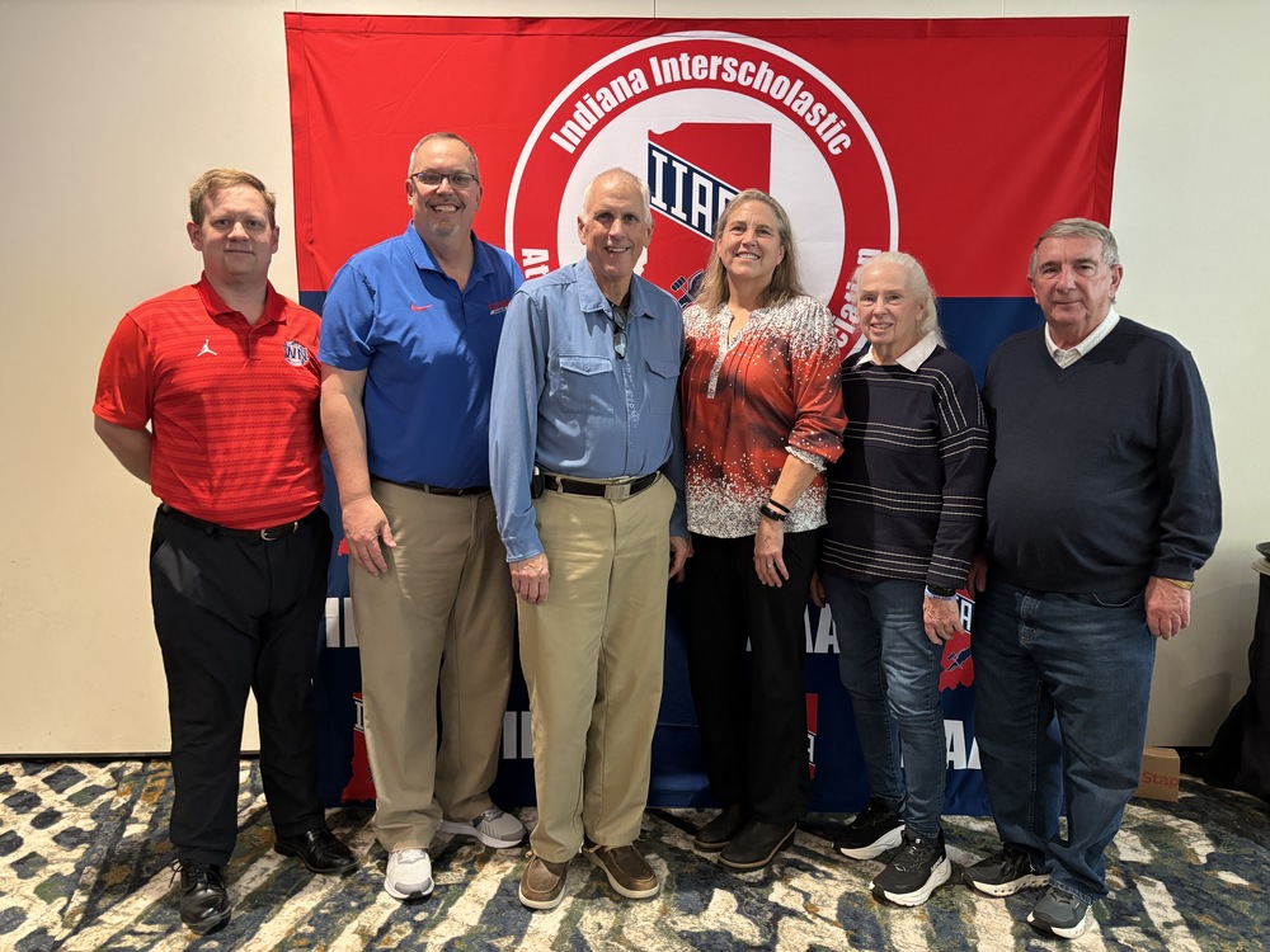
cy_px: 476
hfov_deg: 67.3
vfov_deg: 53.1
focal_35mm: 26
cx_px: 635
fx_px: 954
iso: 320
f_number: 1.6
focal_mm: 5.96
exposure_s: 1/60
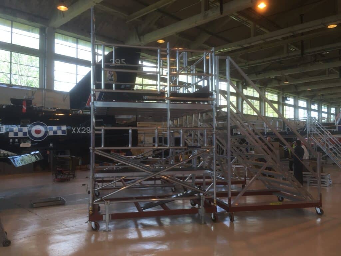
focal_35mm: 29
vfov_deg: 48.2
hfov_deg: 61.7
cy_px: 128
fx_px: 286
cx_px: 170
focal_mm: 4.15
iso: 32
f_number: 2.2
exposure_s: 1/100
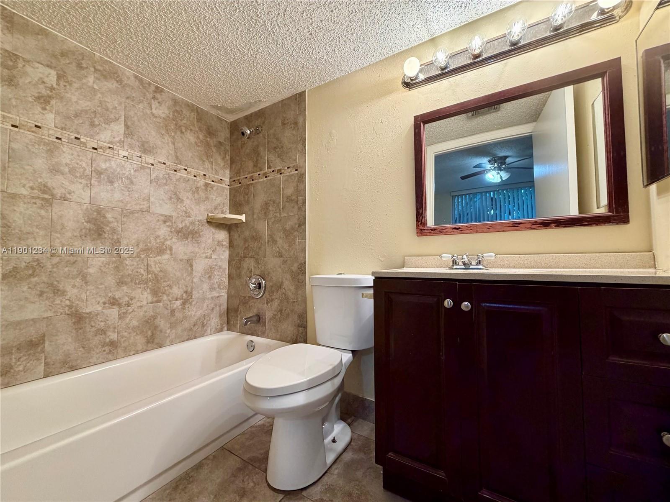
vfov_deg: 85.7
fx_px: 271
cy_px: 251
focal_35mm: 14
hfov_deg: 102.1
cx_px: 335
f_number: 2.2
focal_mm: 2.22
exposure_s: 1/120
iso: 250
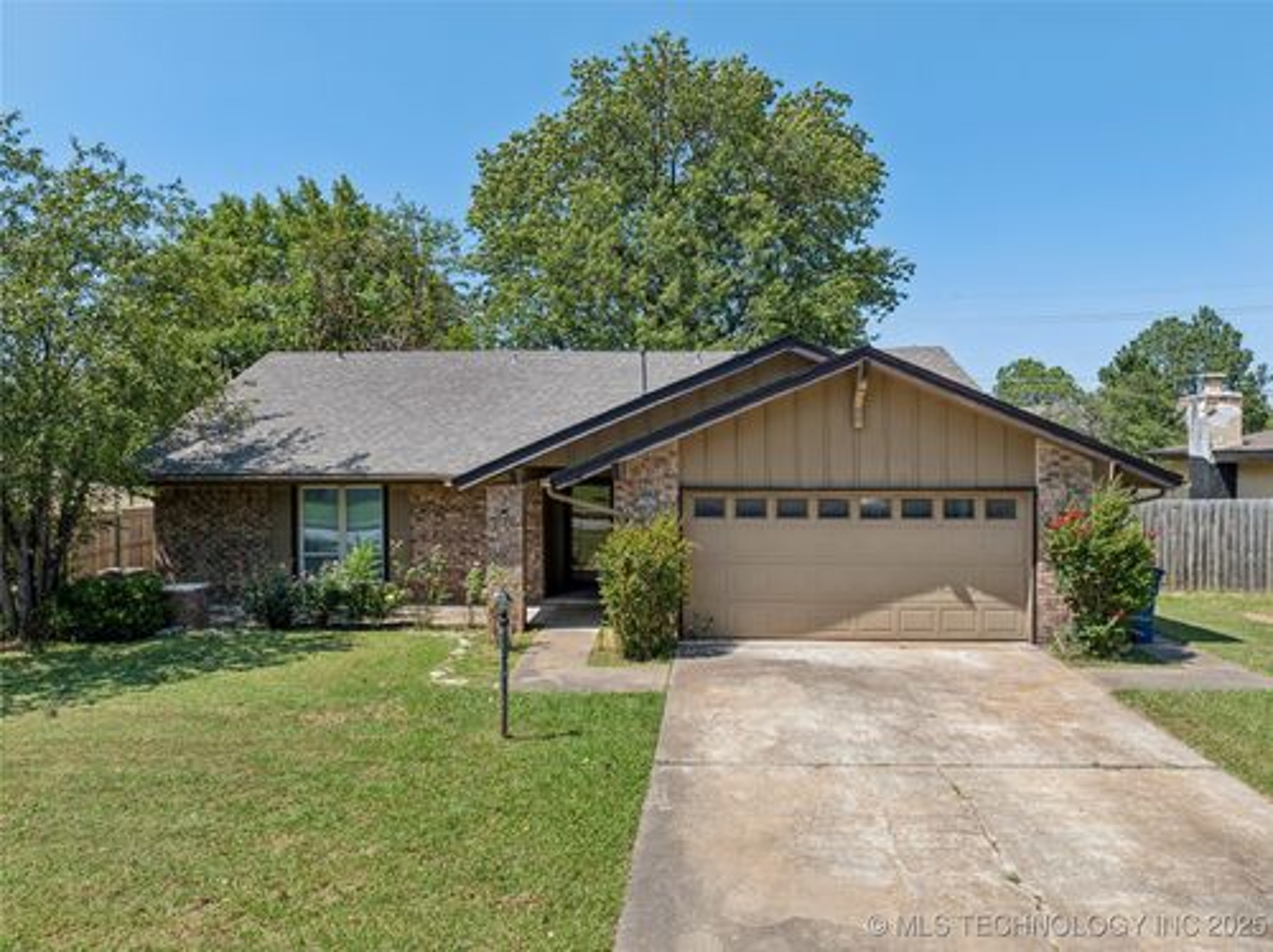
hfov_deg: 71.6
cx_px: 636
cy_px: 476
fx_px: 882
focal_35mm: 24
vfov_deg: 56.7
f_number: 2.8
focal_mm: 12.3
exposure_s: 1/1600
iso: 100
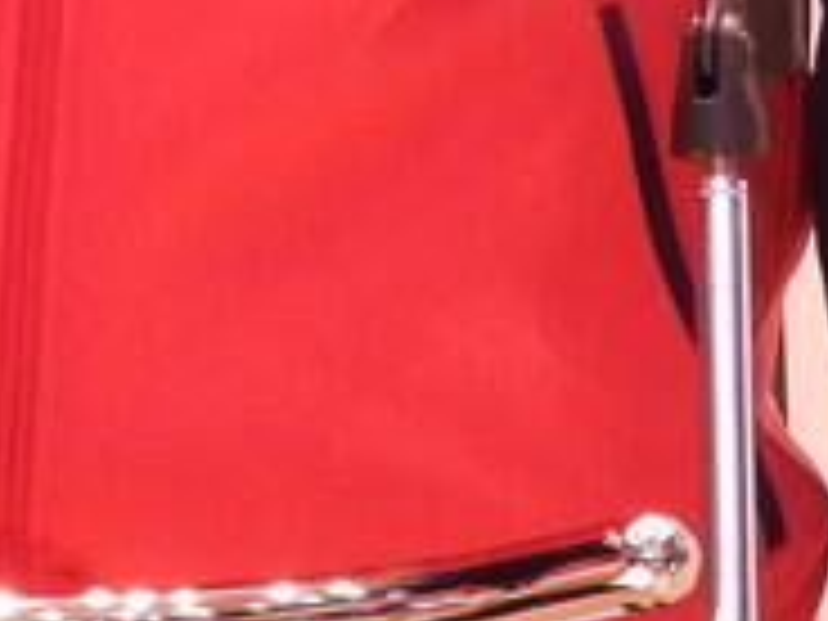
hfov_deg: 4.2
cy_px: -860
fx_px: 10931
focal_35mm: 457
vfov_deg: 3.2
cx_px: -1665
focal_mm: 12.5
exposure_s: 1/30
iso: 180
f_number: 3.5
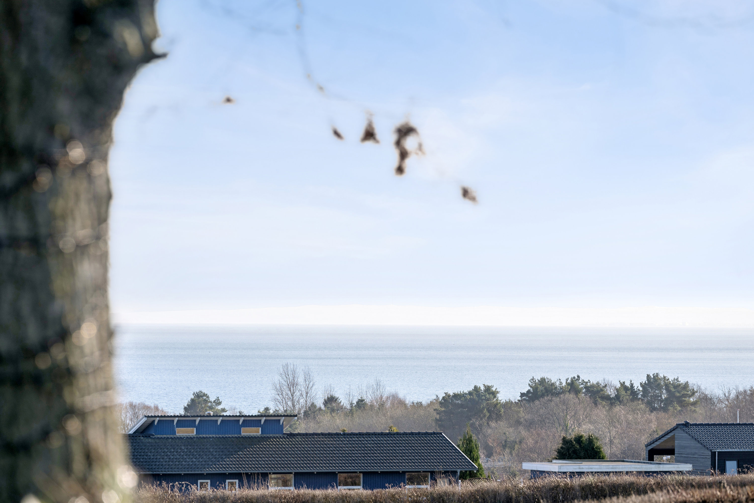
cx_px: 377
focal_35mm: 200
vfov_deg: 6.9
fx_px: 4189
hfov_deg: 10.3
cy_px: 252
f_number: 5.6
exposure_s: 1/400
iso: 100
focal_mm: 200
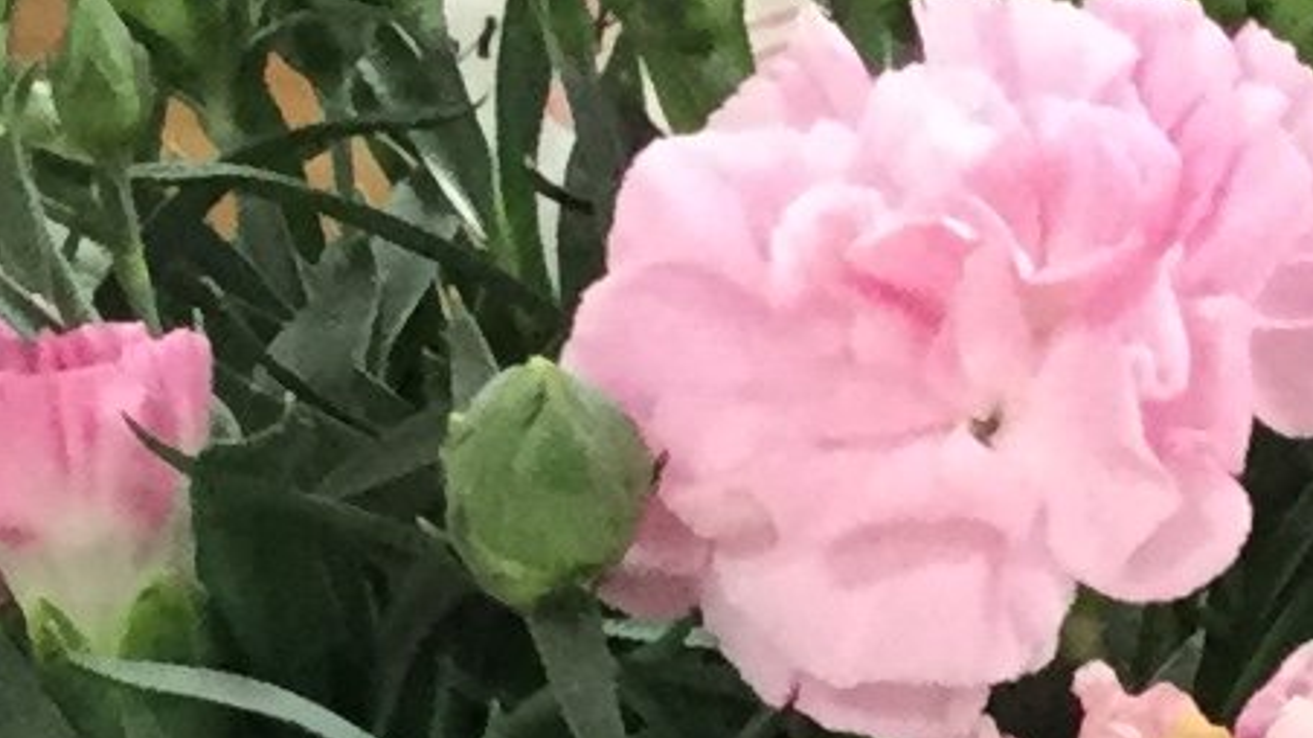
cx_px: 787
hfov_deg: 8.8
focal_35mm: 244
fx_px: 8493
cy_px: 238
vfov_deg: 5.0
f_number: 2.4
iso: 100
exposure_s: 1/30
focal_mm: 3.3
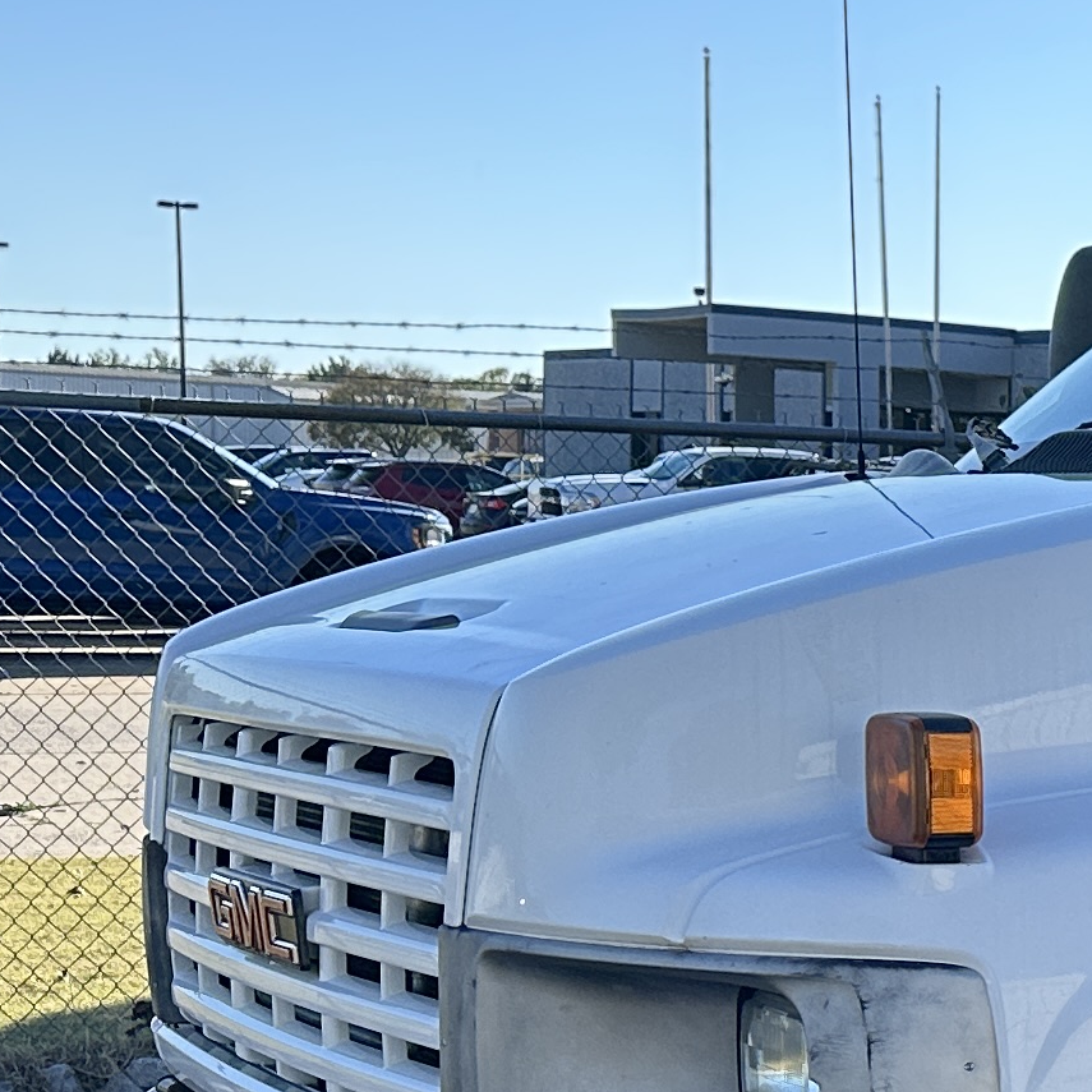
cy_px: 1008
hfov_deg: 14.2
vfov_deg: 17.1
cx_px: 2252
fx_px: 3569
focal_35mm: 100
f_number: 1.78
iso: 80
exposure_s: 1/2028
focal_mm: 6.86
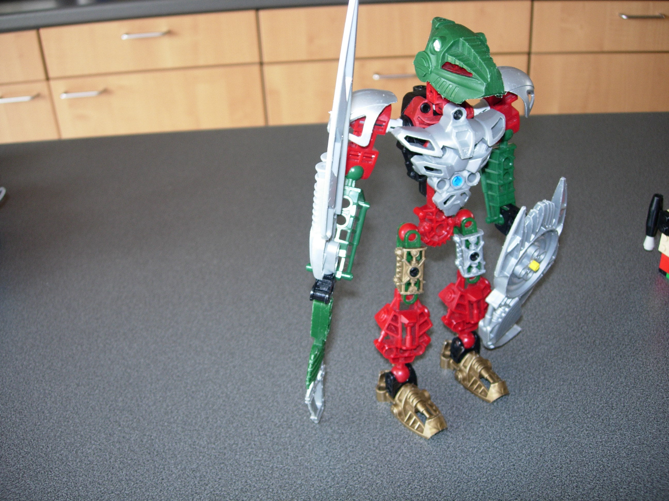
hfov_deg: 49.0
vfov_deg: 37.7
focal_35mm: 38
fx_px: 734
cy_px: 250
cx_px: 334
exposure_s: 1/32
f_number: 2.8
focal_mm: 7.8
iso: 79
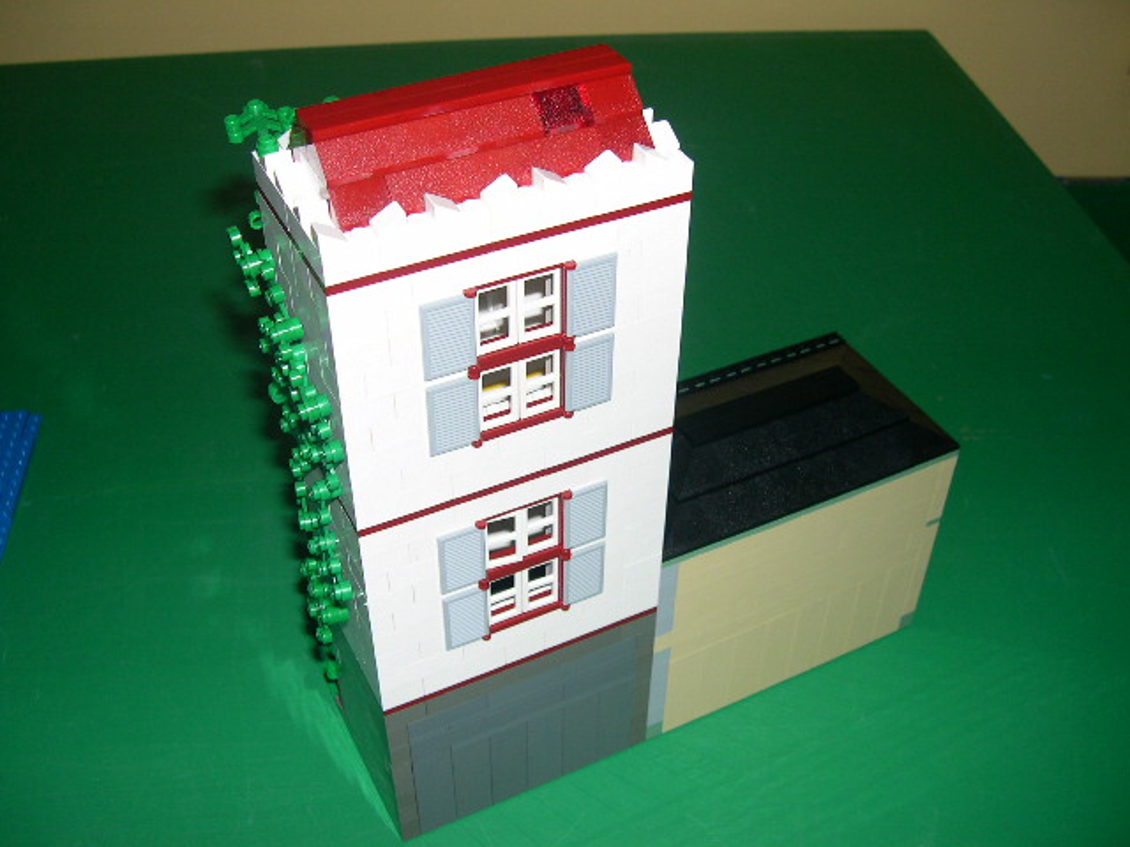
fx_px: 1240
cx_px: 565
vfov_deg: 37.7
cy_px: 424
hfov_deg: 49.0
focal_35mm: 38
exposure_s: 1/60
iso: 100
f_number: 2.8
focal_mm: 8
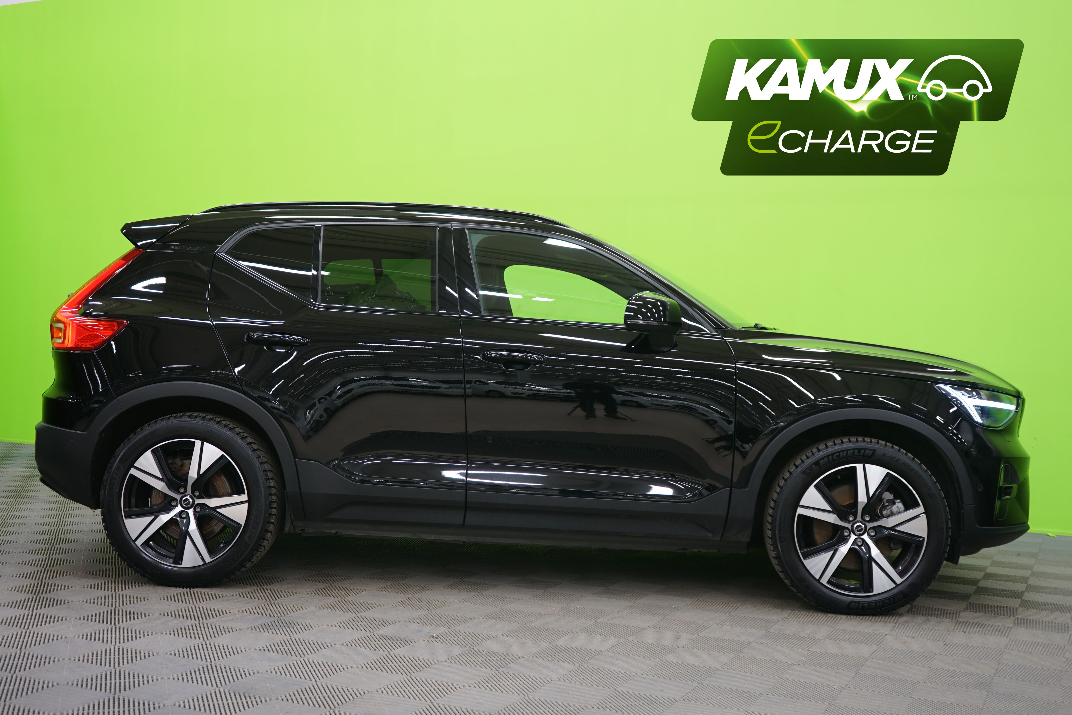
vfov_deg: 35.1
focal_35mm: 38
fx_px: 1131
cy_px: 358
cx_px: 536
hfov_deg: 50.7
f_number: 4
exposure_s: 1/6
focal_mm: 38
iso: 400
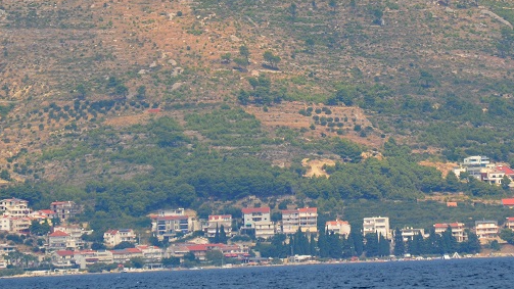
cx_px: 416
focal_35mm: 685
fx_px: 9337
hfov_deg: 3.2
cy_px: 8
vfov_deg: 1.8
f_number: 5.6
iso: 400
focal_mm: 220
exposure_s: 1/2000
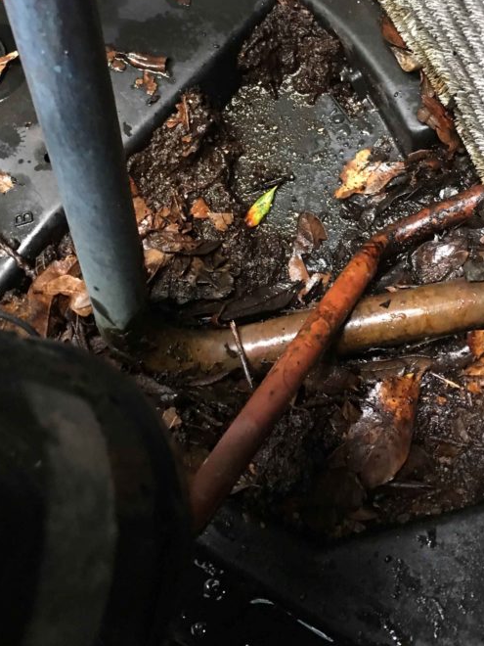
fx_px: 839
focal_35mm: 45
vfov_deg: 40.6
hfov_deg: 32.1
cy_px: 146
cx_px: 292
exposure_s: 1/4
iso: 50
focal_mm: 4.15
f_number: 2.2
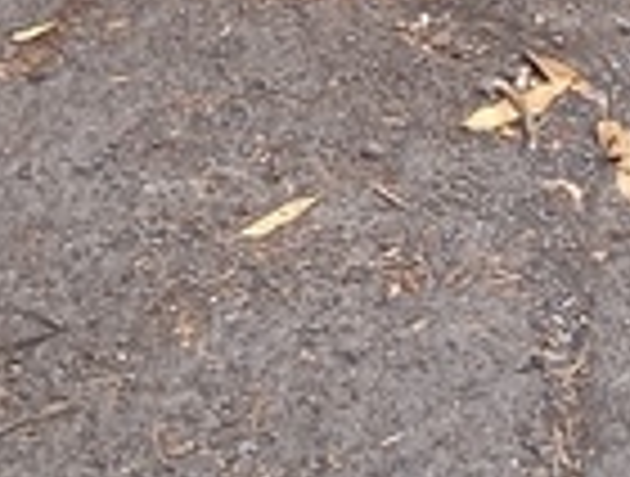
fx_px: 2904
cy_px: -729
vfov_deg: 8.5
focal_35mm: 159
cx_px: 533
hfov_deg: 12.3
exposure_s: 1/50
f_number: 1.8
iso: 102
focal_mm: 4.27
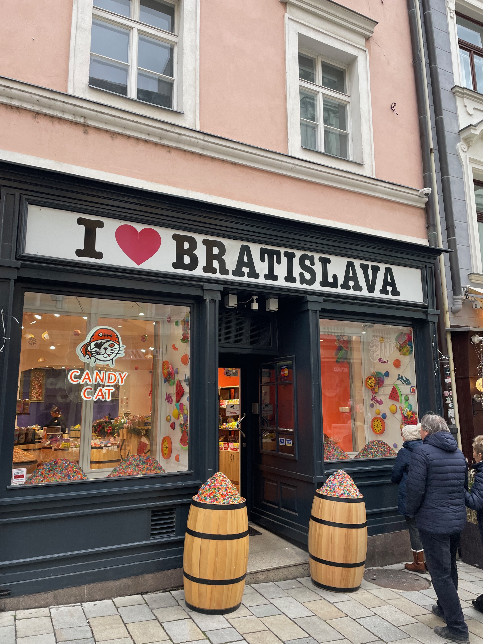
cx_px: 242
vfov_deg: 67.3
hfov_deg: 53.1
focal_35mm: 26
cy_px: 322
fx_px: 484
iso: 40
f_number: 1.6
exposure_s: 1/121
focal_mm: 4.2
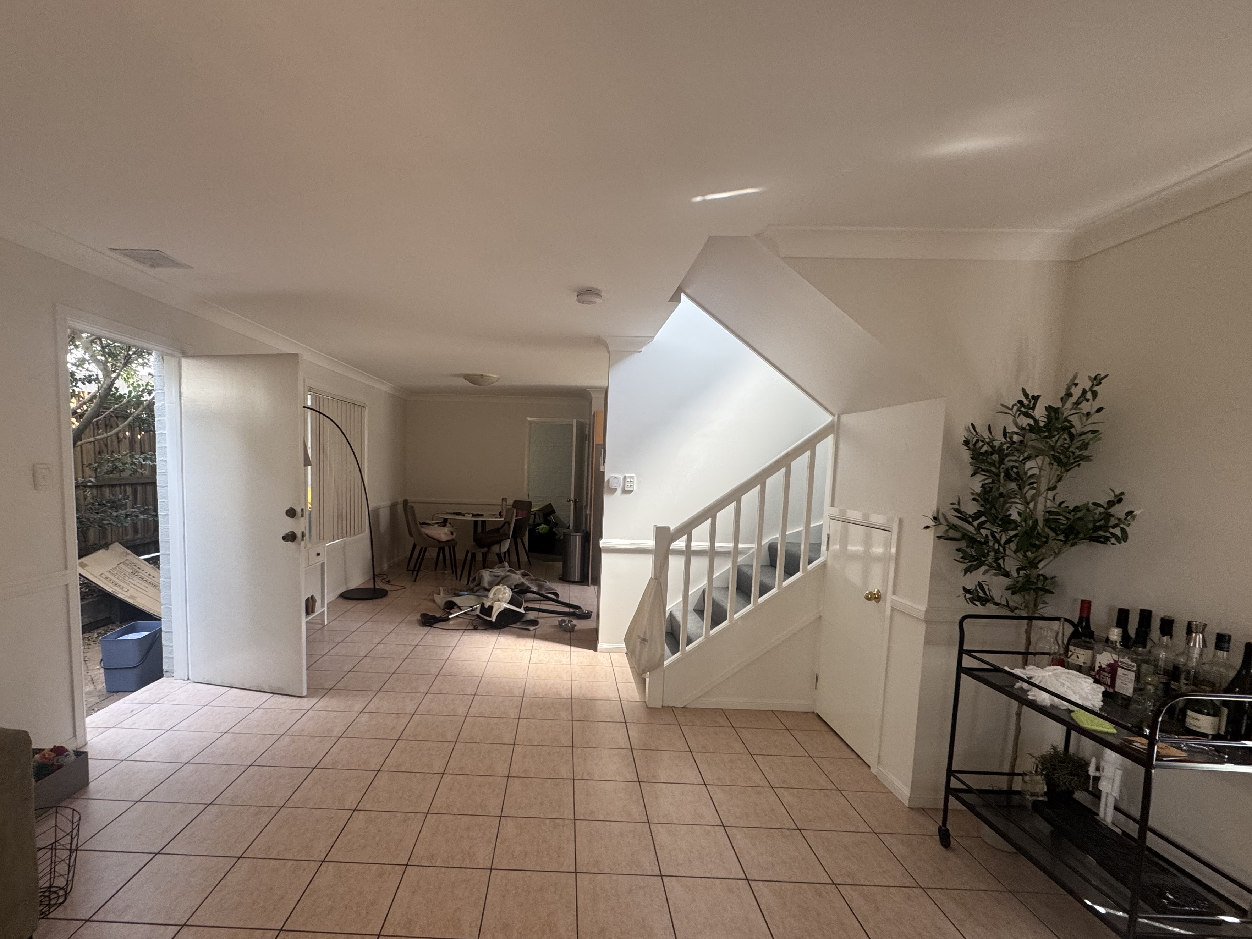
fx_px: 579
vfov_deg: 77.9
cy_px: 513
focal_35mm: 16
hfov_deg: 94.1
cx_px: 551
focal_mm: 2.22
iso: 160
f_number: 2.2
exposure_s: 1/99
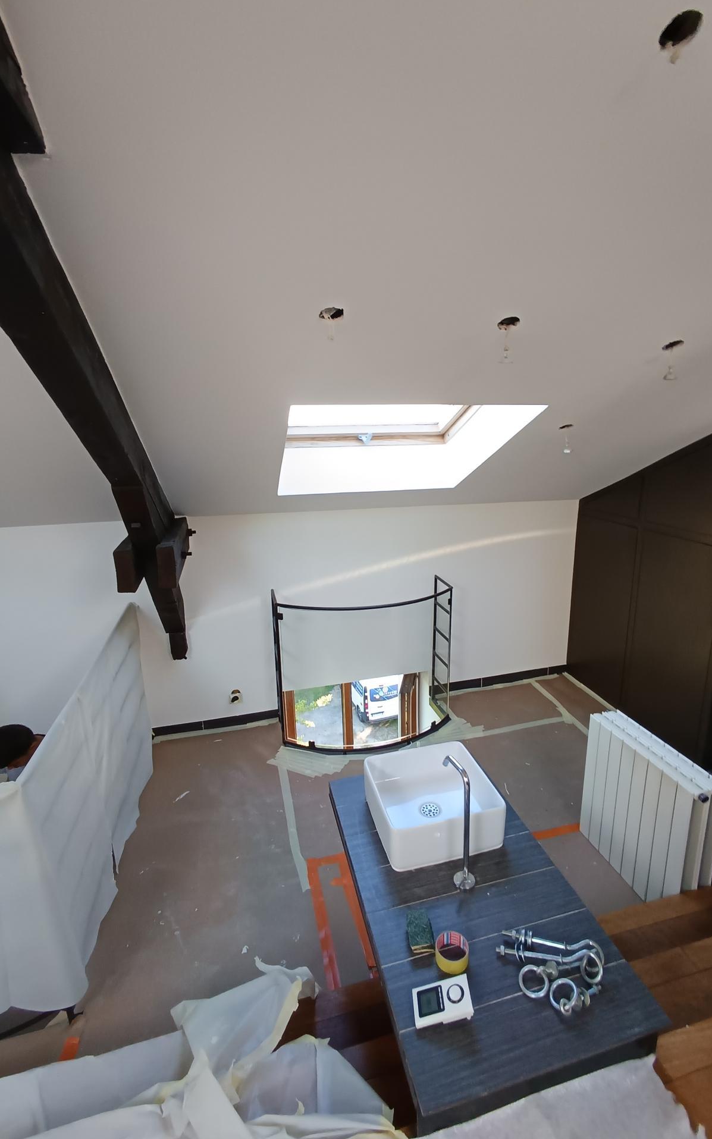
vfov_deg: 94.4
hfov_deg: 68.0
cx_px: 371
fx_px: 528
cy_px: 569
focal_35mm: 17
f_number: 2.2
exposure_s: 1/50
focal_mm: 1.65
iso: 221
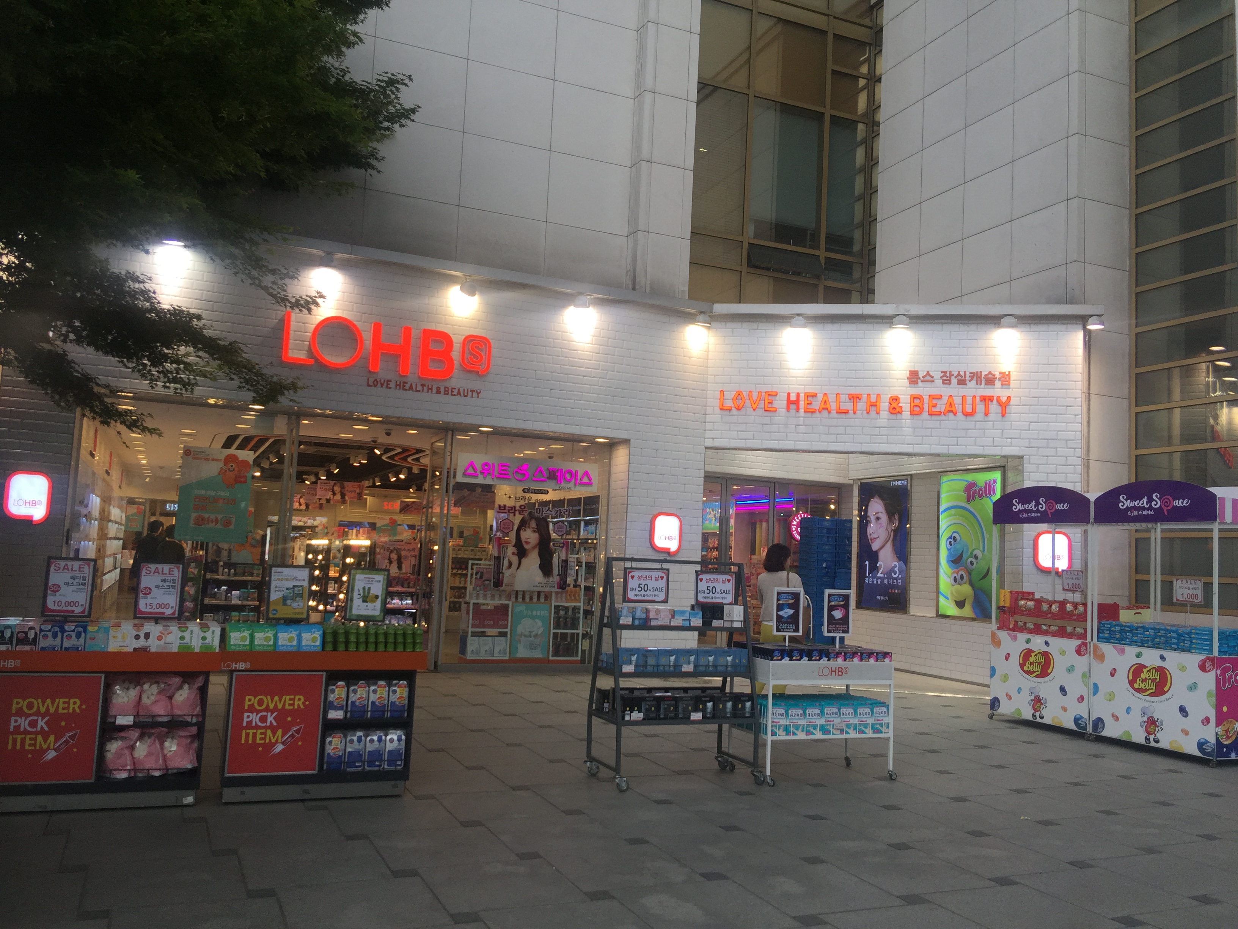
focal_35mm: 29
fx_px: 1037
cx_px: 619
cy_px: 464
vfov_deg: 48.2
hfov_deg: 61.7
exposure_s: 1/169
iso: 32
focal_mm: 4.15
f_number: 2.2
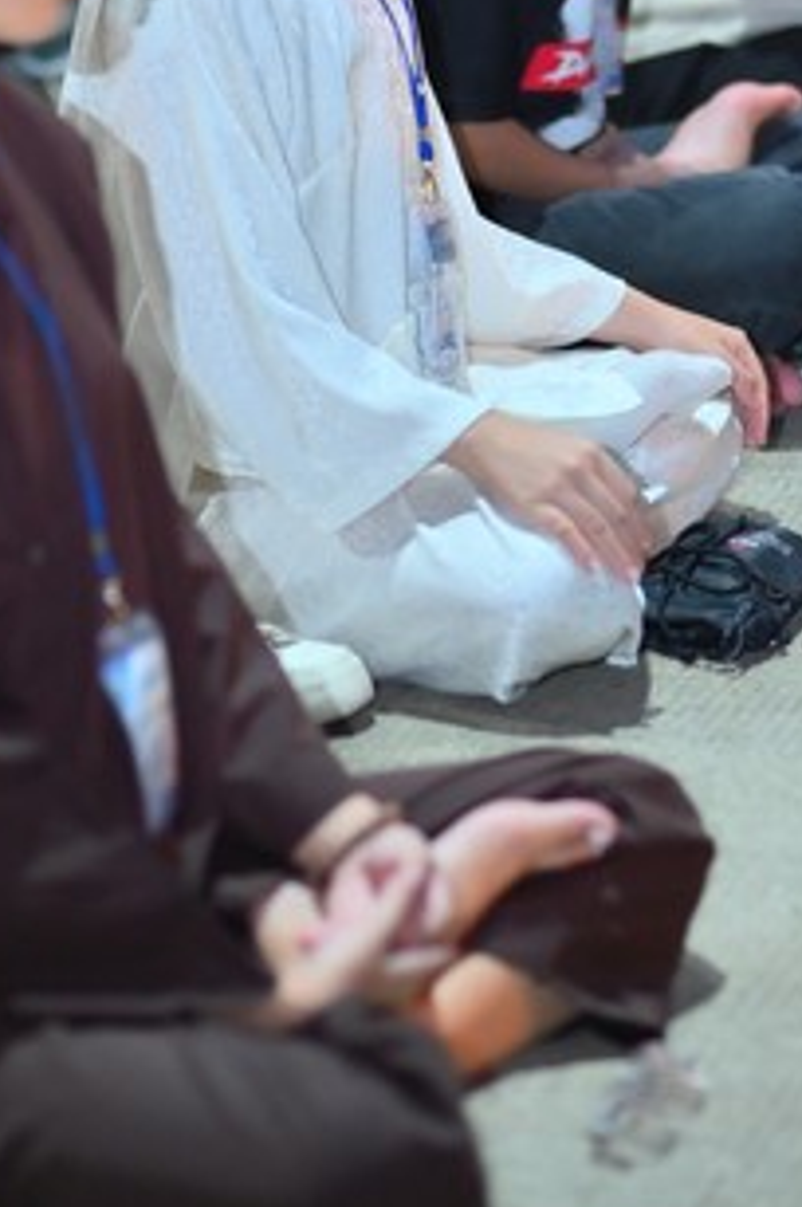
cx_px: 544
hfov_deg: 7.6
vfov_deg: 11.3
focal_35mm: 180
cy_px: 20
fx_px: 6028
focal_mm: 85
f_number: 2.2
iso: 1250
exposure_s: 1/100
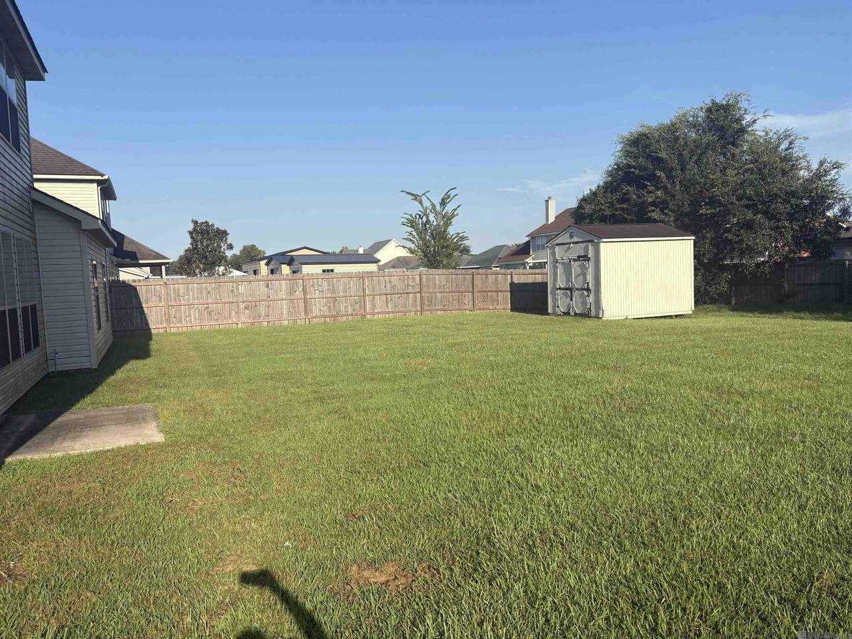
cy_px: 320
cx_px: 426
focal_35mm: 26
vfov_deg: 53.1
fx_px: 640
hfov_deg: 67.3
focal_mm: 5.96
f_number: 1.6
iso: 50
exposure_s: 1/3125
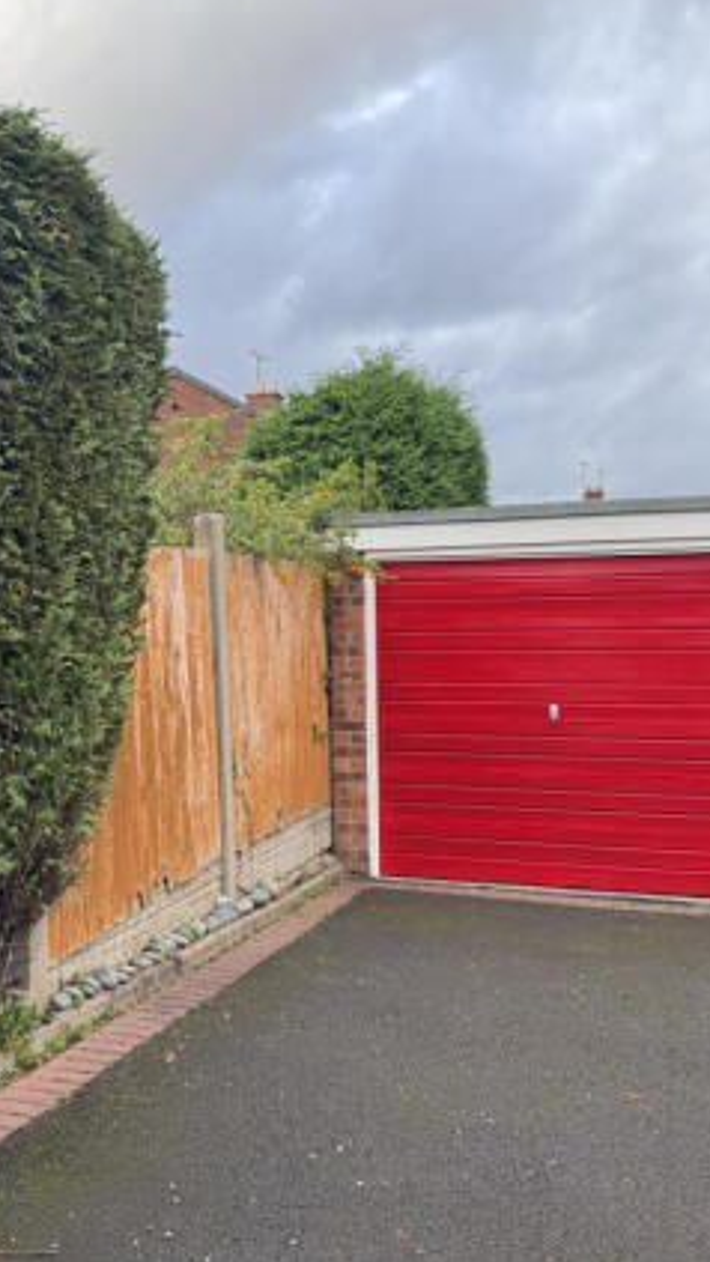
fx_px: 1205
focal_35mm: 36
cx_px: 219
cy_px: 616
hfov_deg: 32.5
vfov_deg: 55.3
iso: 64
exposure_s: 1/170
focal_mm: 6.76
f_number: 1.78
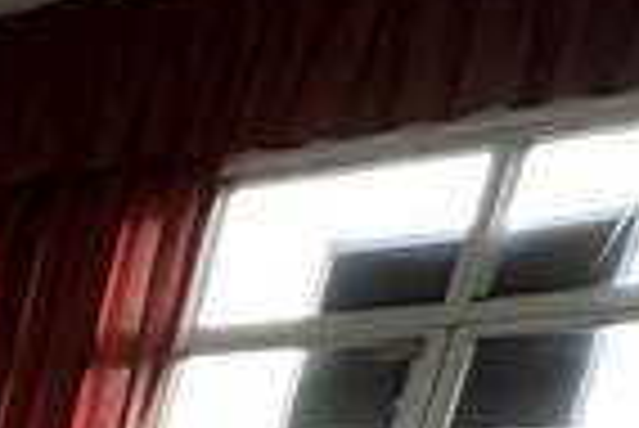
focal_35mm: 82
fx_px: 1457
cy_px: 1072
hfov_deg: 14.0
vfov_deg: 12.5
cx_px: -994
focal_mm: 2.22
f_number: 2.2
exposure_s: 1/60
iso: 160
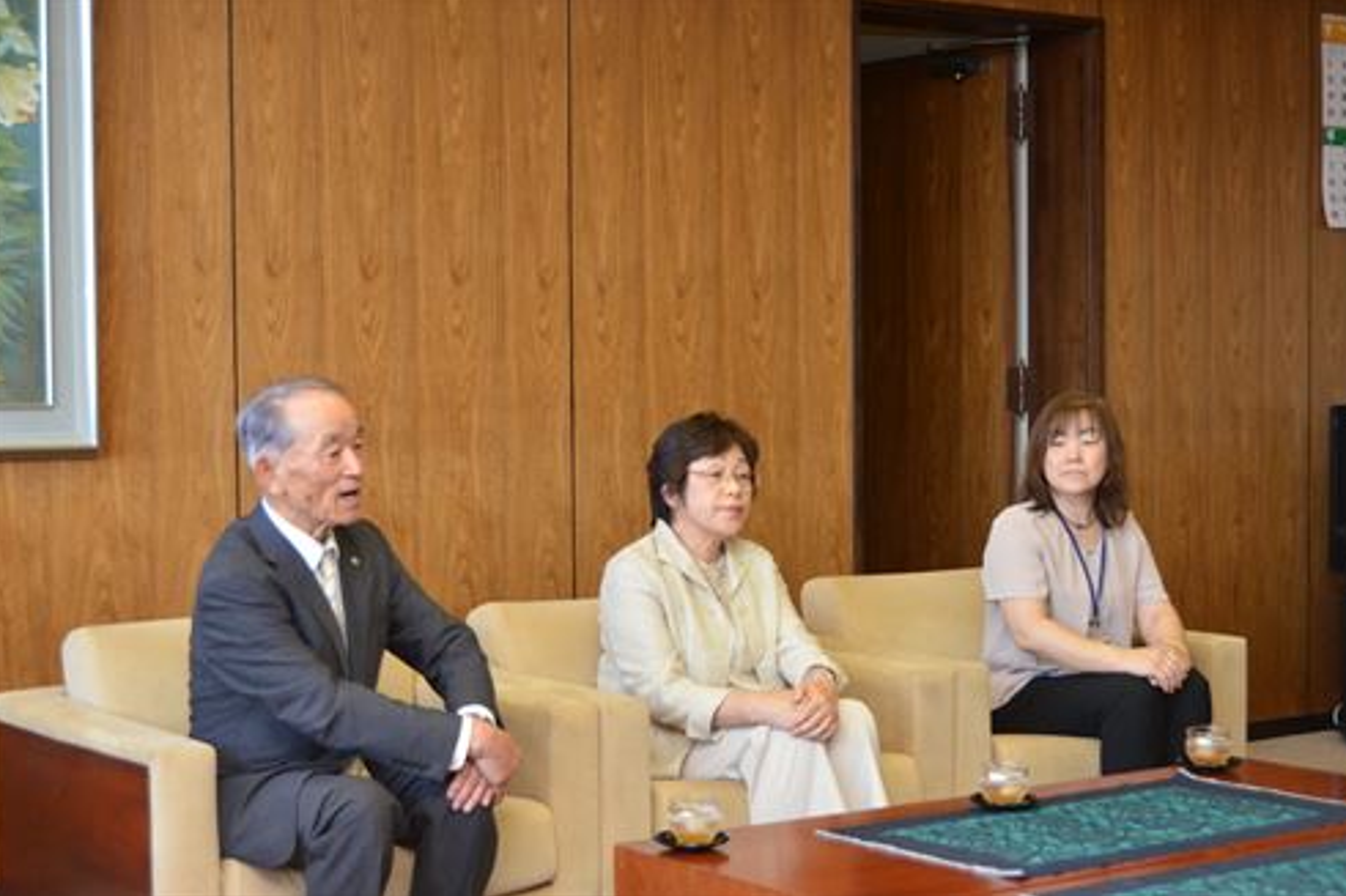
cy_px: 445
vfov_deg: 22.2
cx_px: 669
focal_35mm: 61
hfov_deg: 32.9
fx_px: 2280
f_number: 22
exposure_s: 1/250
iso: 1400
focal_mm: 40
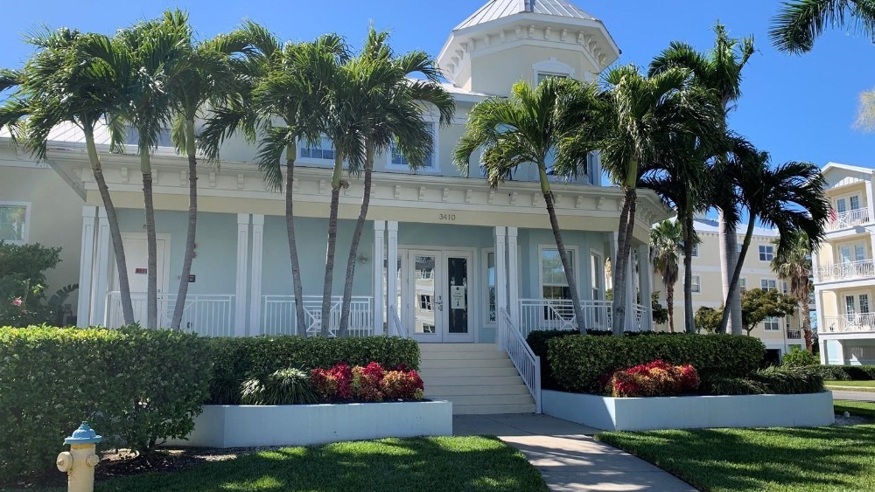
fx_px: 673
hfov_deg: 66.1
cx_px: 436
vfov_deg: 40.2
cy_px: 269
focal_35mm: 29
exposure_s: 1/1176
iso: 25
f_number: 1.8
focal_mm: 4.25
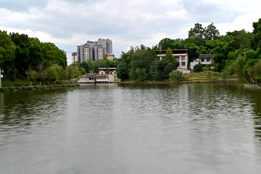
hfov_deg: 42.7
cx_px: 130
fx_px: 333
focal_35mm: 46
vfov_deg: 29.2
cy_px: 87
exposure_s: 1
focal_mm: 46
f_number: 16
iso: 100
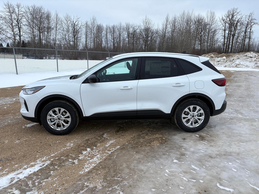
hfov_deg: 67.3
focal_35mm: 26
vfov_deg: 53.1
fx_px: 195
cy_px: 97
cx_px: 130
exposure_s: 1/920
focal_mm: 5.96
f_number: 1.6
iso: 50
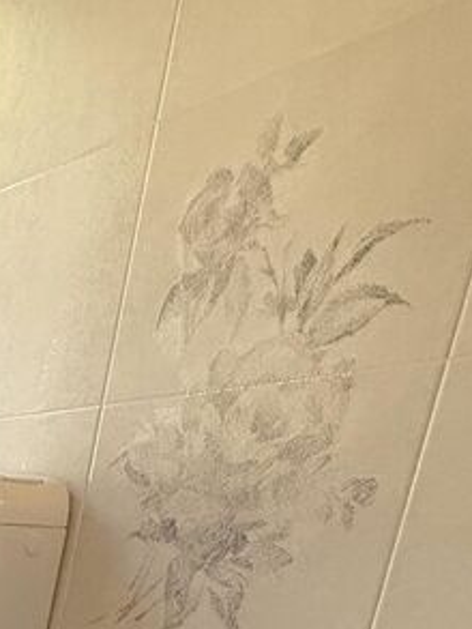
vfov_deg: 27.1
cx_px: -363
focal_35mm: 55
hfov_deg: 19.9
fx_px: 999
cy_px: 887
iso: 200
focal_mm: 2.22
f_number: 2.2
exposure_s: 1/100
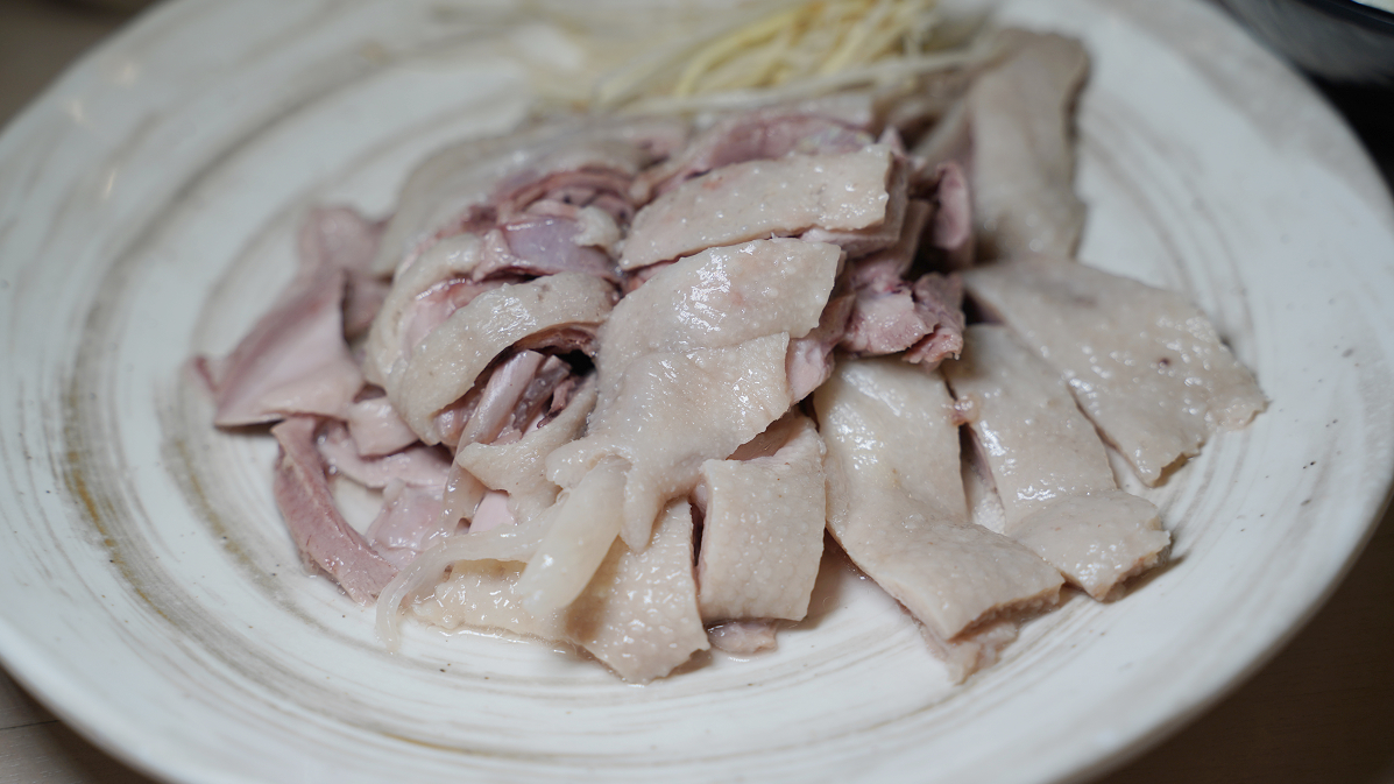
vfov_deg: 19.1
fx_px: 2328
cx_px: 698
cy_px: 334
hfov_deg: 33.3
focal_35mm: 63
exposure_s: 1/60
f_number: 4
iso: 100
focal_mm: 60
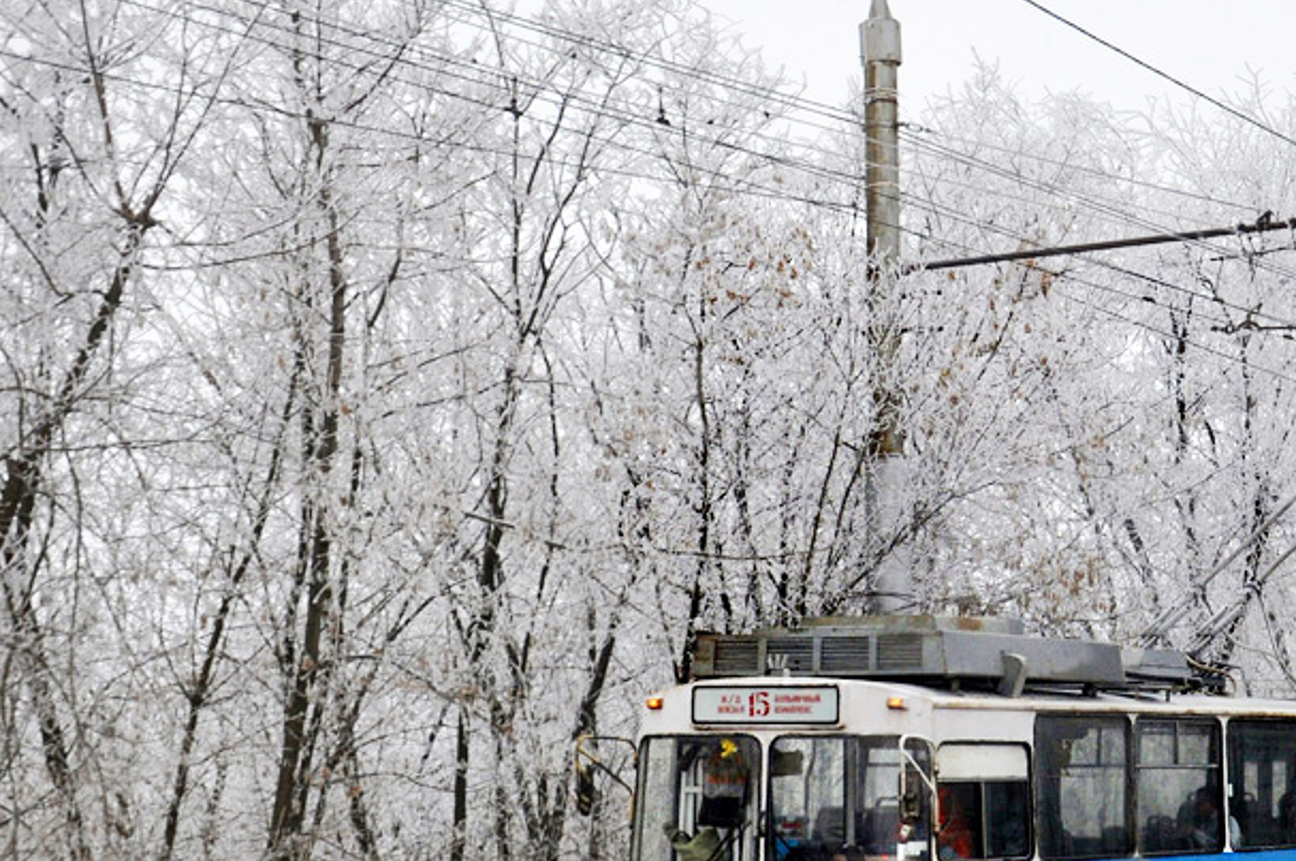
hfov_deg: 22.6
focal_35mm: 89
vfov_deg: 15.3
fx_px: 3200
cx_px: 1023
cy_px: 544
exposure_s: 1/250
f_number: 5.6
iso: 400
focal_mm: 30
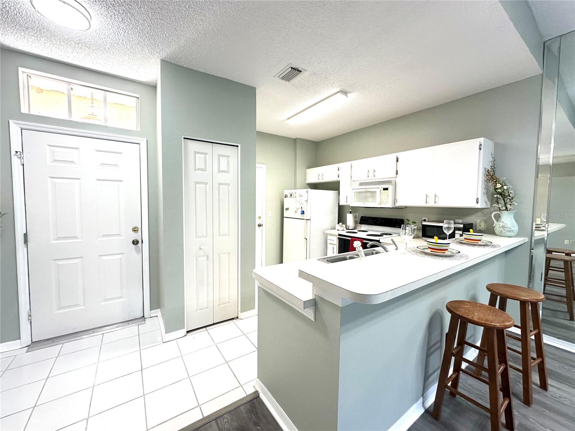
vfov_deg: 85.7
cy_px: 216
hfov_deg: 102.1
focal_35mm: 14
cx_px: 288
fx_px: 233
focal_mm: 2.22
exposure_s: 1/120
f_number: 2.2
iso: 160
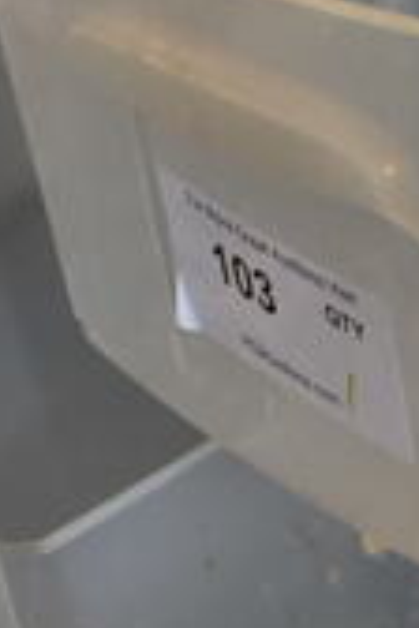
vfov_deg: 13.8
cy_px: 585
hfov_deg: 8.6
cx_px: 946
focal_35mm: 147
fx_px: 2566
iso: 640
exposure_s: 1/30
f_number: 3.5
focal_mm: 18
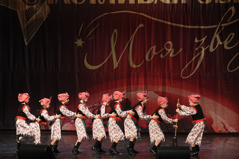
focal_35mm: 124
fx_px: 823
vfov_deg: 11.1
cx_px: 112
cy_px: 77
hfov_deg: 16.5
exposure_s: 1/400
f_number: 2.8
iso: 2500
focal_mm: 74
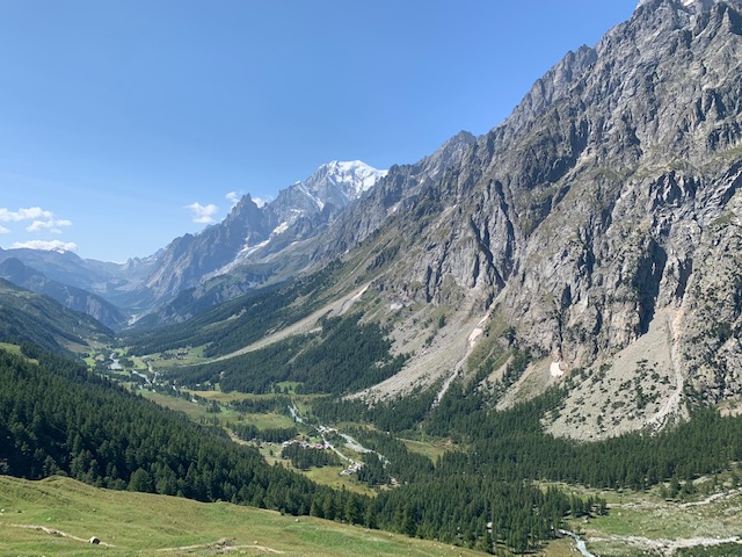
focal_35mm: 26
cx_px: 371
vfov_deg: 53.1
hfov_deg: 67.3
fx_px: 557
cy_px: 278
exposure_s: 1/2309
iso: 25
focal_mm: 4.25
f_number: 1.8
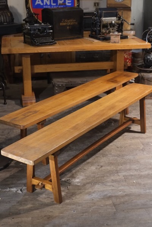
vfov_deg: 37.5
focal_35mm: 53
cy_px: 114
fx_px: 336
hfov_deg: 25.5
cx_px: 76
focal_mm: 35
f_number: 4
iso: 3200
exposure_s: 1/125
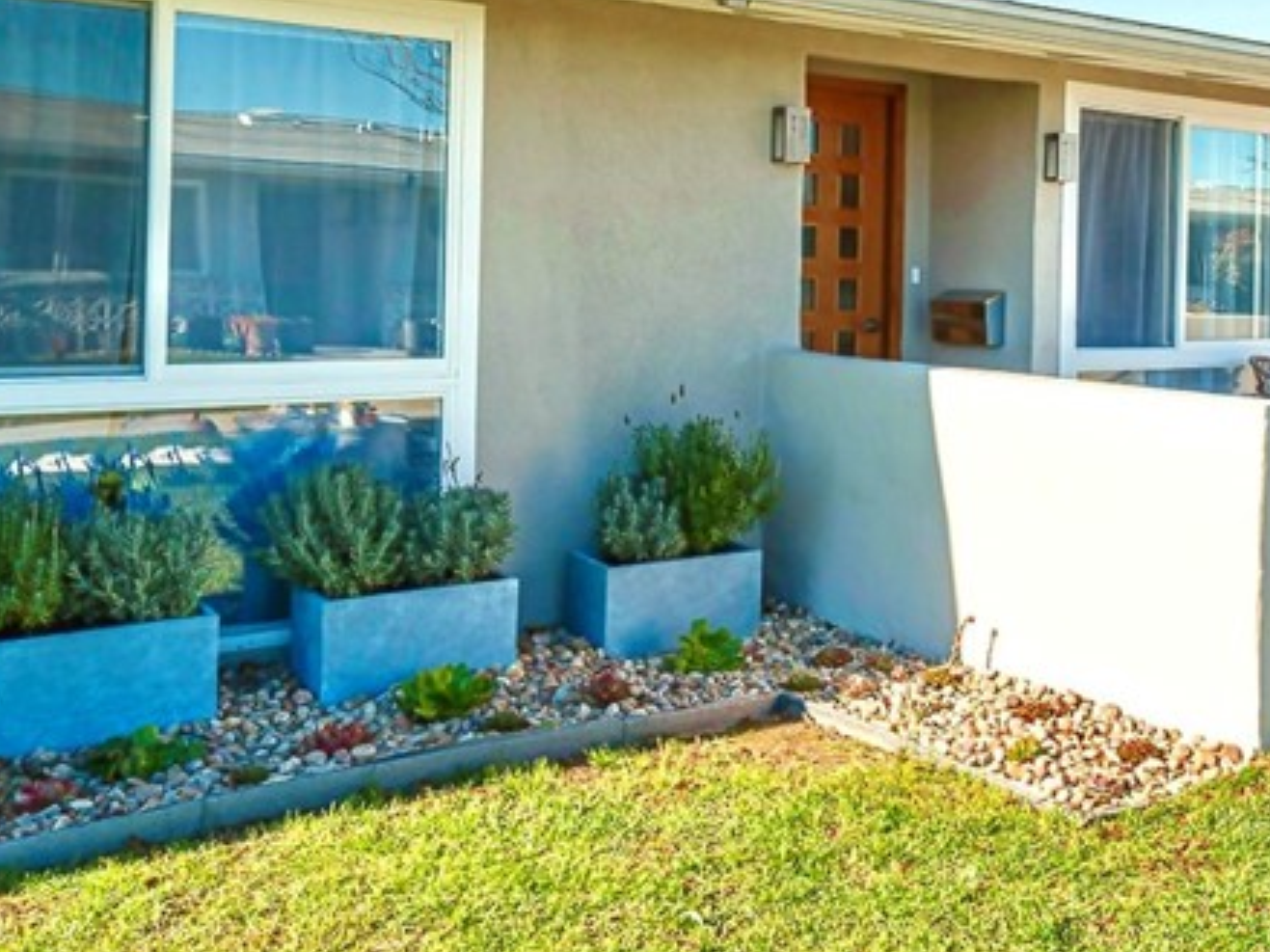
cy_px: 492
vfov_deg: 49.7
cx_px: 839
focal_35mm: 28
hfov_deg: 62.0
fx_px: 1027
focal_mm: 20
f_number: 7.1
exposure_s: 1/640
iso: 250
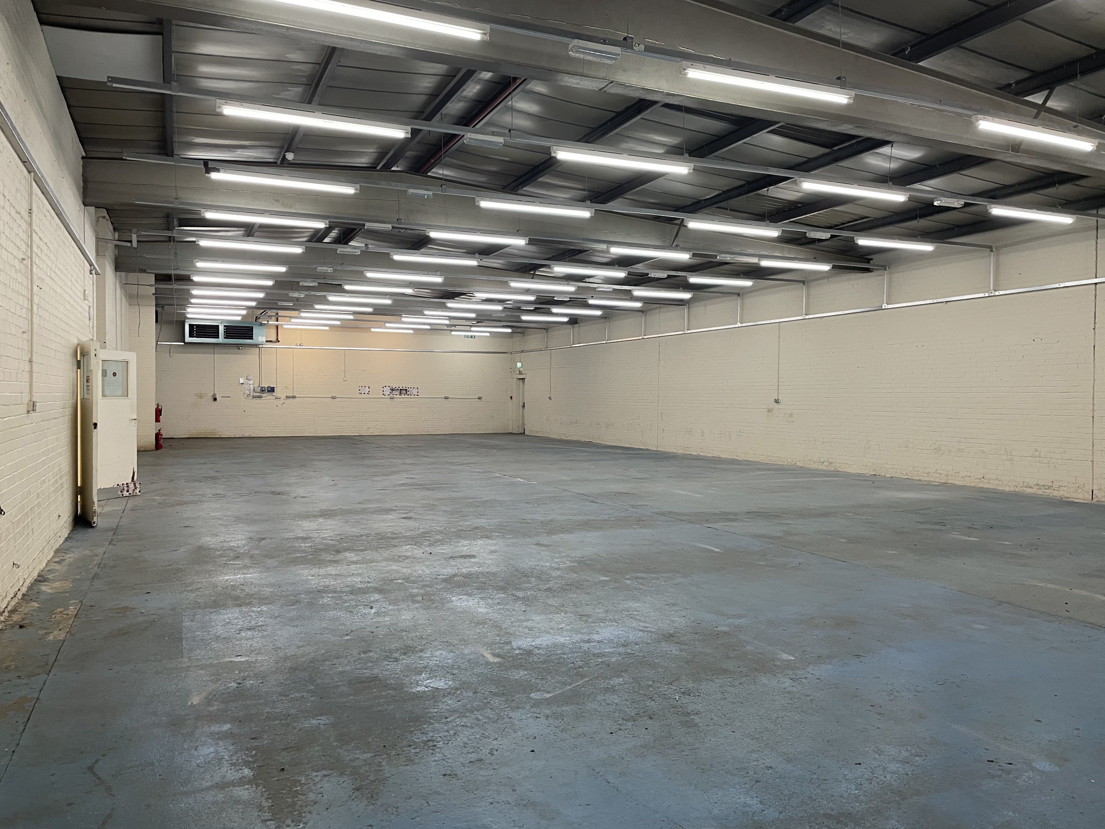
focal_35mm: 26
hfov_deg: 67.3
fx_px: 830
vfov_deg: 53.1
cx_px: 552
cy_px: 414
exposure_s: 1/100
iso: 125
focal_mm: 4.2
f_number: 1.6
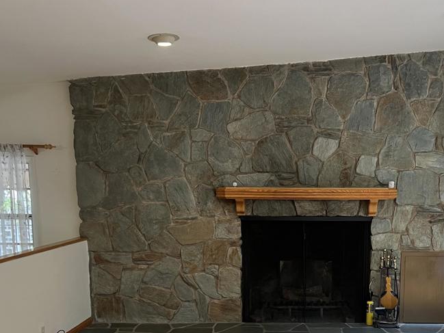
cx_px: 296
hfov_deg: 45.1
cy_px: 256
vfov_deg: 34.3
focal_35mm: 41
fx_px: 526
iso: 100
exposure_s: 1/60
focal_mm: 5.7
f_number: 1.5
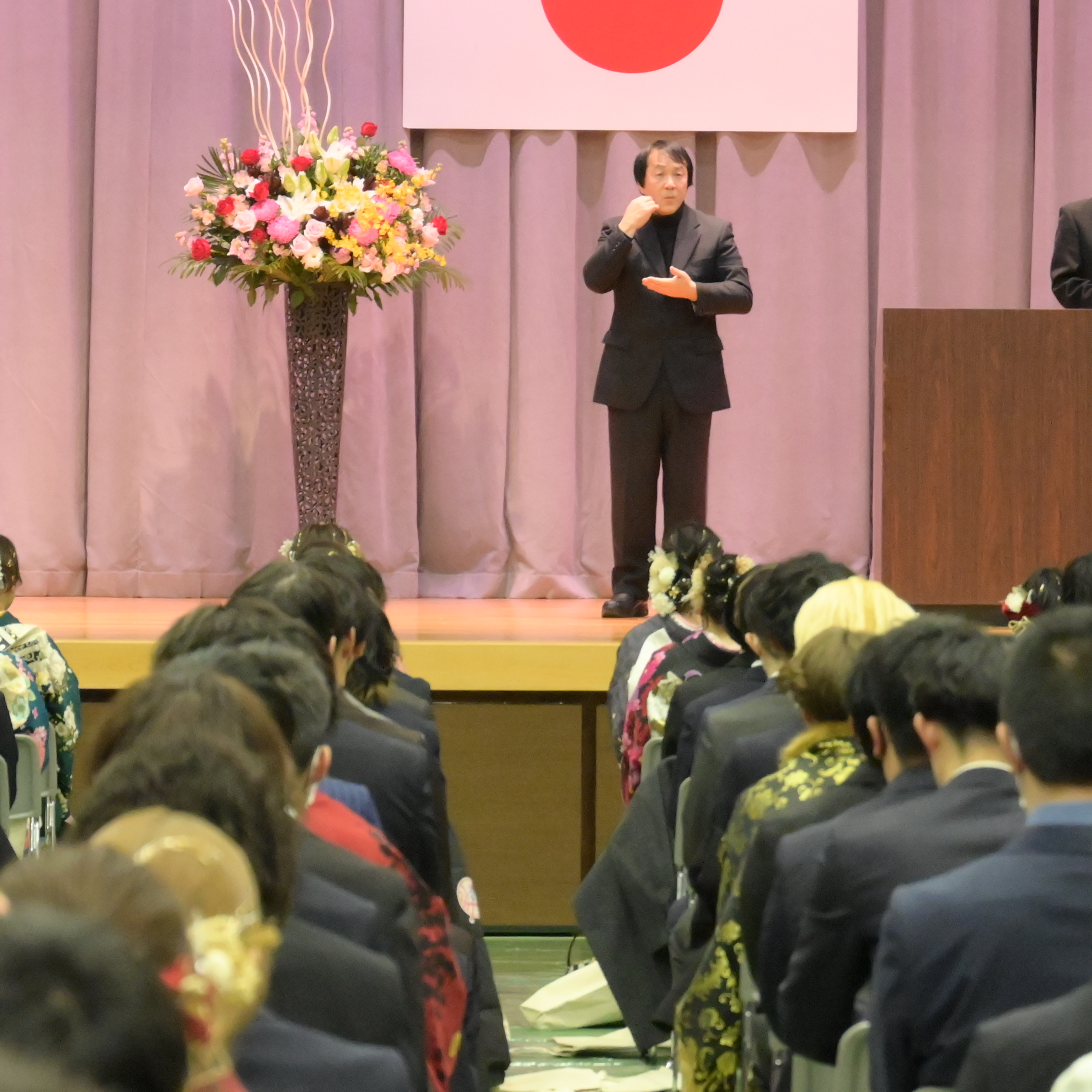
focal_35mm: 206
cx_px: 1063
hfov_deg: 8.5
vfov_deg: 8.5
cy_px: 372
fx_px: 7352
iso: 10000
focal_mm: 91
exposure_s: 1/320
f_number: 7.1
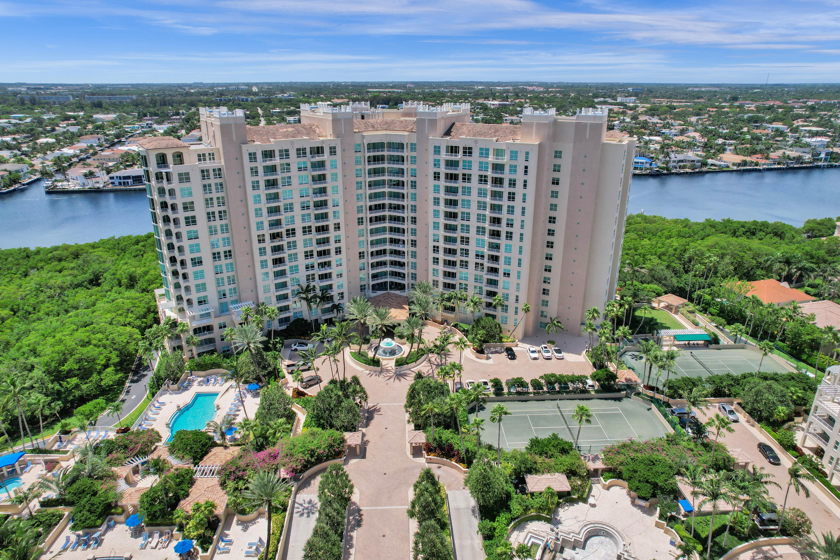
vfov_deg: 57.2
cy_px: 280
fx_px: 513
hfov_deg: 78.6
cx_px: 420
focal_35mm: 22
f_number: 2.8
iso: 150
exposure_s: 1/3000
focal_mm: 8.38
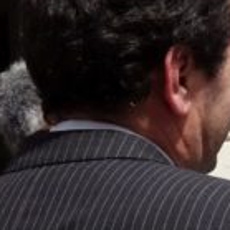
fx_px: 1255
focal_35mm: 167
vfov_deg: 10.4
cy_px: 197
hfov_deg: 9.5
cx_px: 526
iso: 2000
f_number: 5.6
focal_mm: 13.94
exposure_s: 1/800
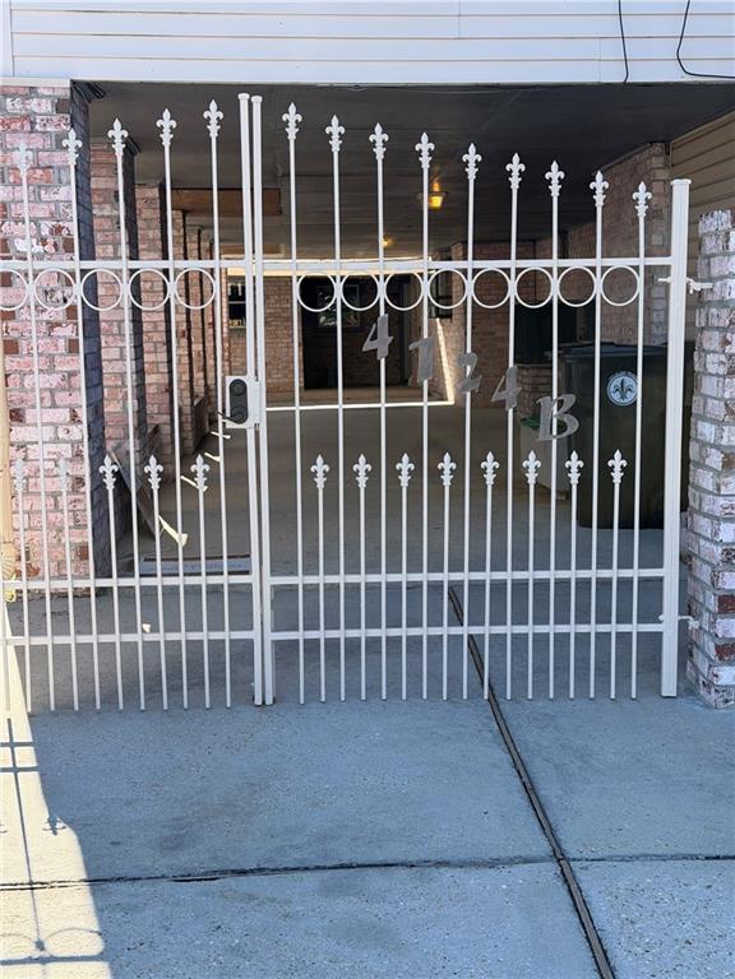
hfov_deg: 30.3
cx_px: 368
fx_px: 1359
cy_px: 490
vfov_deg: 39.7
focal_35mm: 48
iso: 80
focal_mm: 6.76
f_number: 1.78
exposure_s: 1/1754
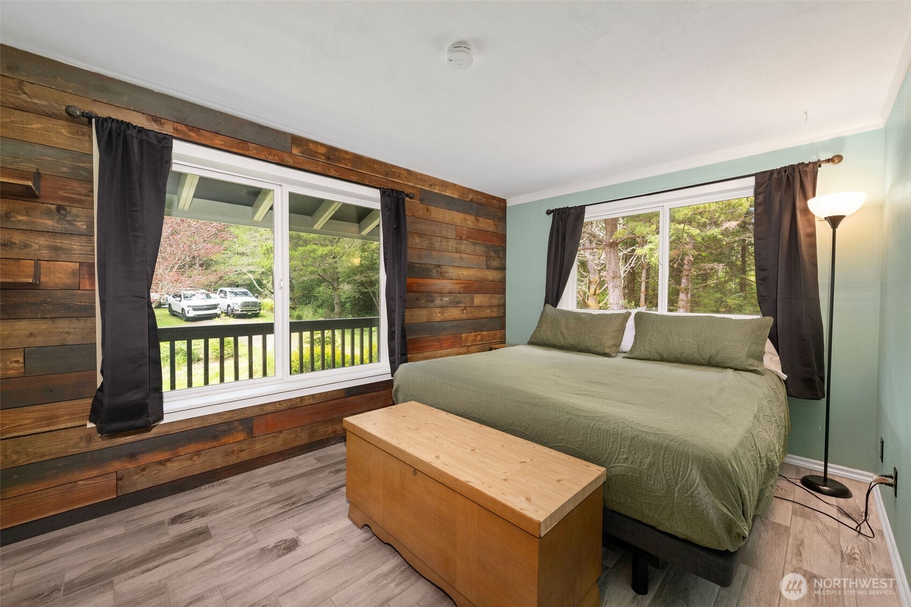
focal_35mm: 14
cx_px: 456
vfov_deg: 81.2
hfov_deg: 104.3
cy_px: 304
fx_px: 354
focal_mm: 14
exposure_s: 1/10
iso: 400
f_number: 5
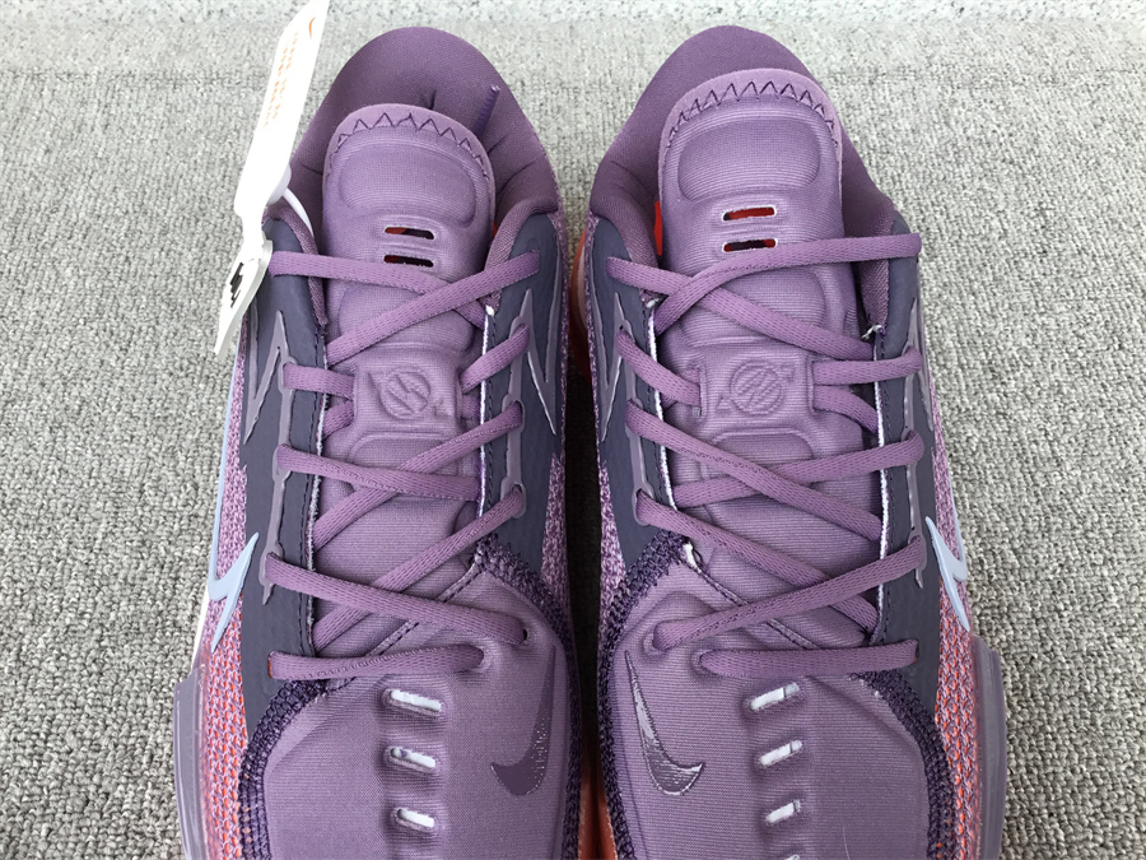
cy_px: 430
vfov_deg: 45.4
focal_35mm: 31
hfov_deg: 58.4
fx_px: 1026
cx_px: 573
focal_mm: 3.3
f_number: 2.4
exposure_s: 1/100
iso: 32
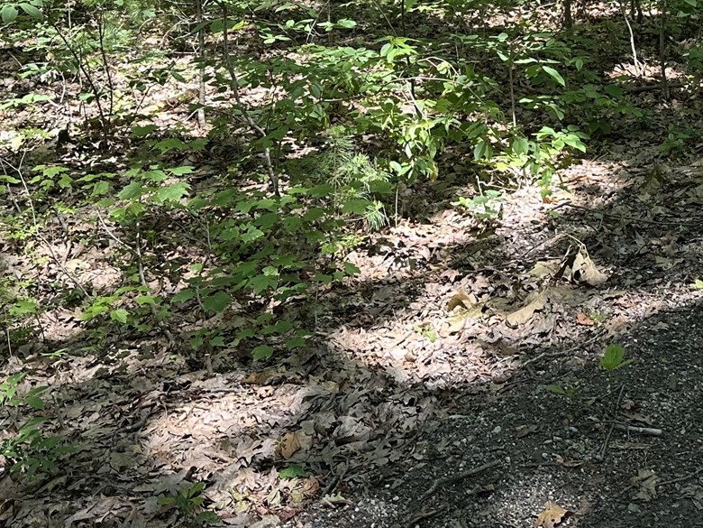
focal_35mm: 63
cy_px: -38
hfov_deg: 29.9
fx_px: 1279
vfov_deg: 22.1
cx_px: 578
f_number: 1.78
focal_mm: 6.86
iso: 80
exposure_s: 1/401
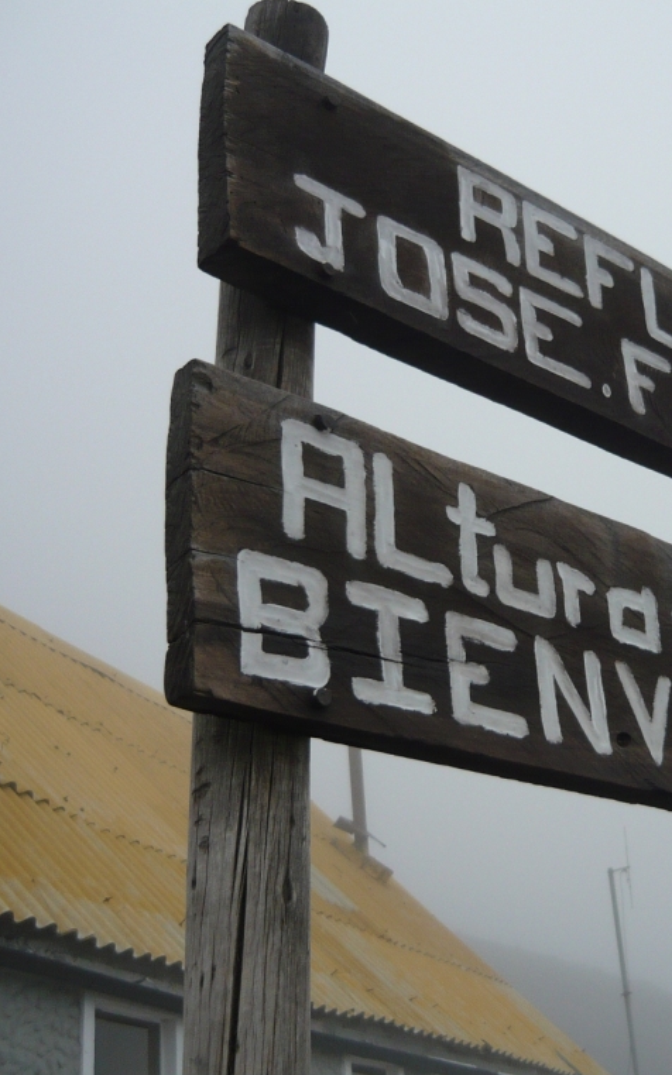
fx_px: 1378
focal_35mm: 47
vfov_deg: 42.7
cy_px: 536
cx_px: 599
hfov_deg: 26.5
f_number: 8
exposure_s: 1/320
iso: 100
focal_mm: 5.5
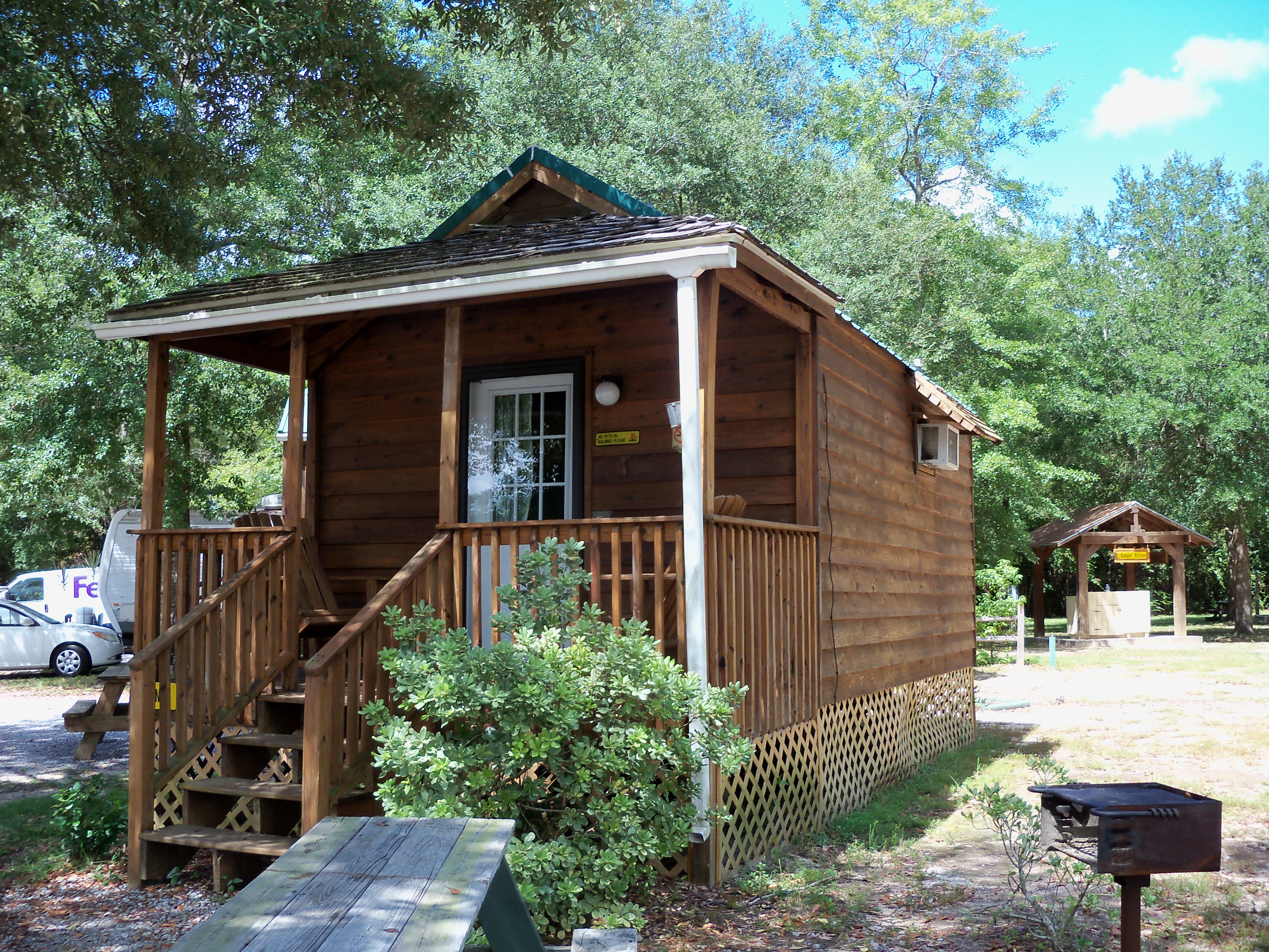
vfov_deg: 40.7
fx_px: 1283
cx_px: 634
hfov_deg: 52.6
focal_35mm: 35
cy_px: 476
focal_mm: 6.2
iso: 80
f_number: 3.5
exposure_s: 1/160
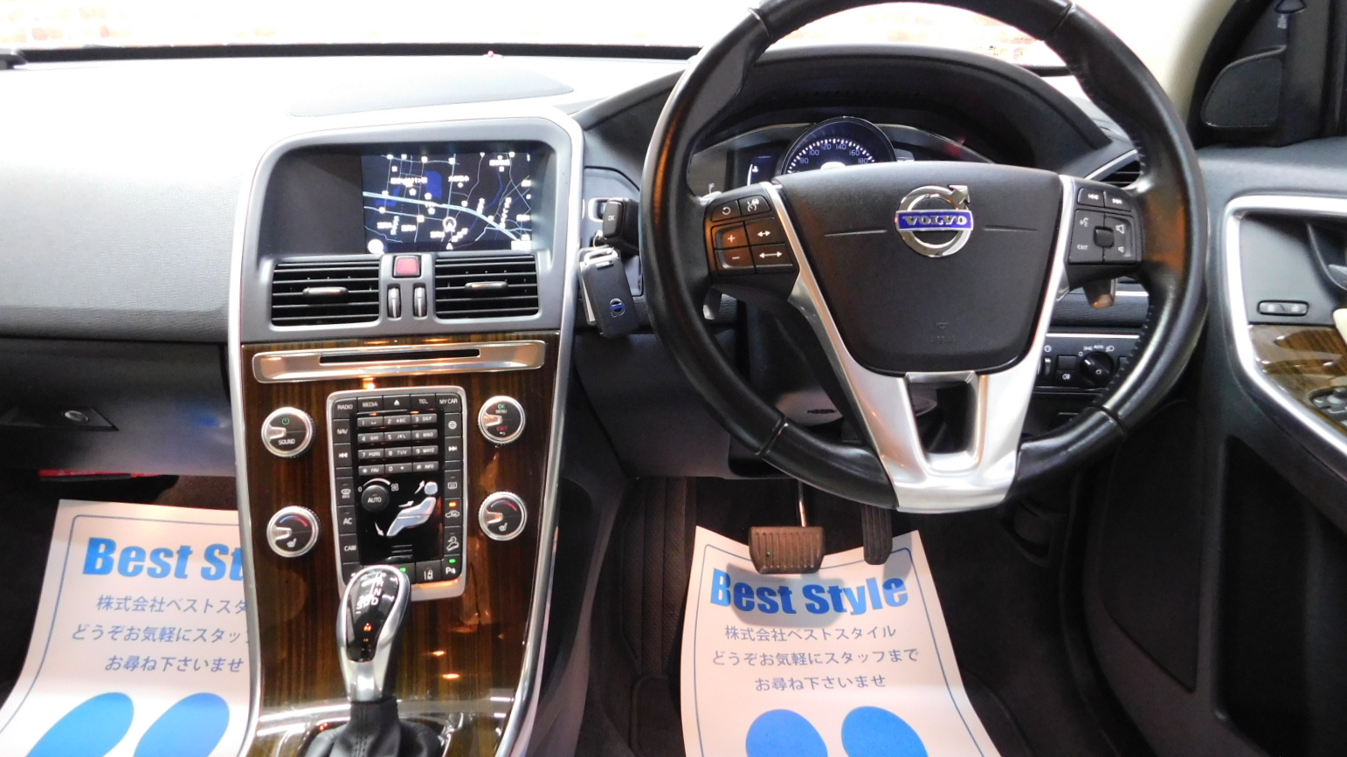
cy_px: 354
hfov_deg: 71.9
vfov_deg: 44.3
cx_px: 661
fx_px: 929
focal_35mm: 26
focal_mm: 4
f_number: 3
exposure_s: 1/8
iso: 560
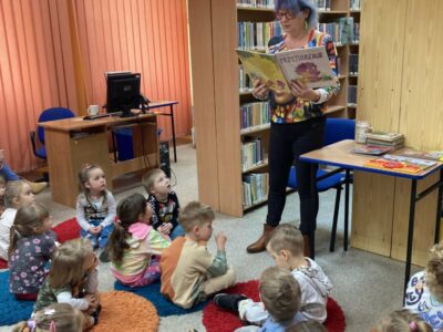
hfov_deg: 63.4
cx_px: 222
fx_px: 358
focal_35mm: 28
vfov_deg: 49.7
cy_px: 166
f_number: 1.8
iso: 160
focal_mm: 3.99
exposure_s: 1/50
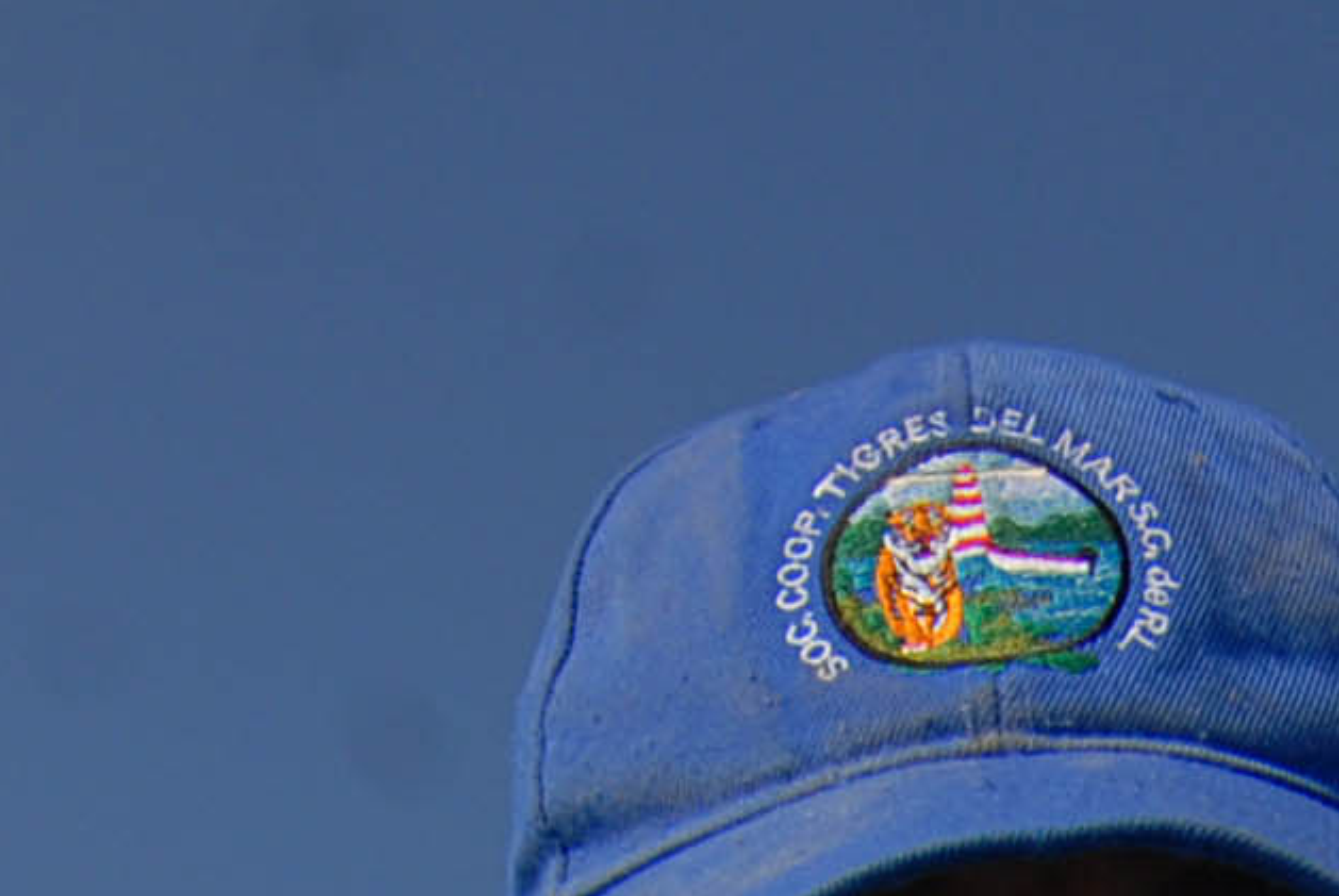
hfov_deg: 16.2
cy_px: 2669
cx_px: 1697
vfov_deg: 9.2
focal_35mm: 120
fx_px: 4471
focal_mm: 13
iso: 100
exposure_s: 1/320
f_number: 9
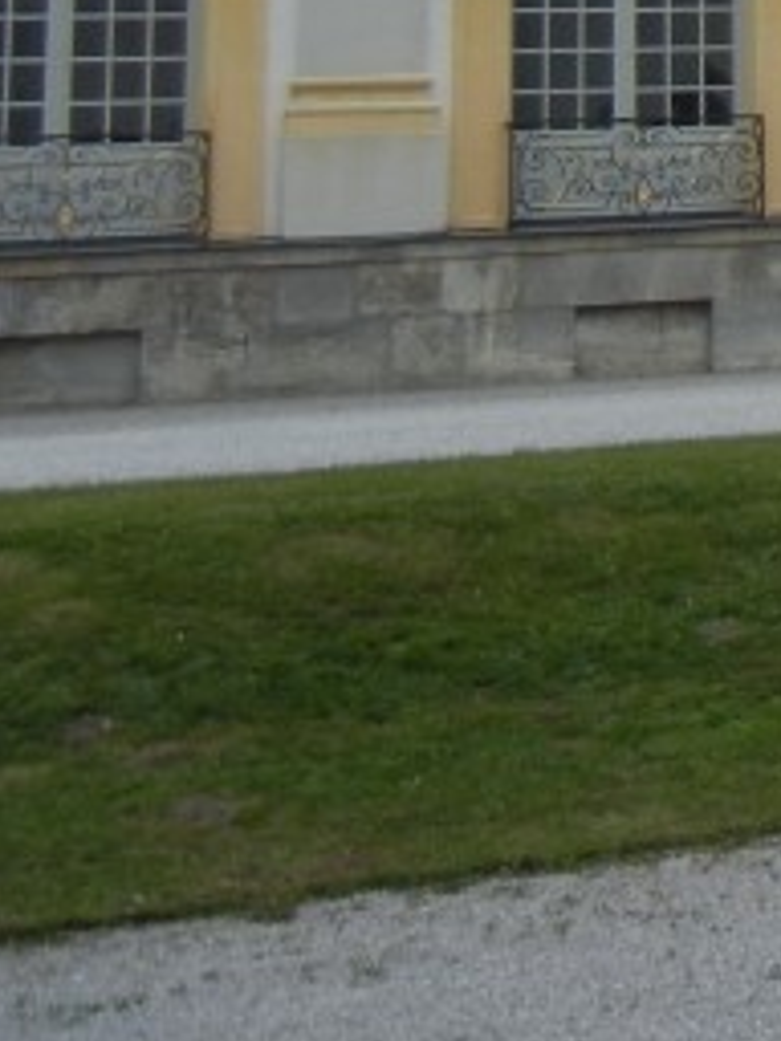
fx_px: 3610
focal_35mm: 120
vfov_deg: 15.2
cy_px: -512
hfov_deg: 11.0
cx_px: 1651
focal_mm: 5.4
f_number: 7
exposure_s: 1/332
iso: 160
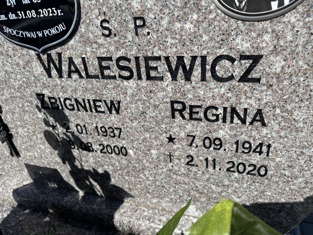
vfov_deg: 56.8
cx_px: 156
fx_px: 217
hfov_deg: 71.6
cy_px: 118
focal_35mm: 24
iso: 80
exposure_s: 1/8197
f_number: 1.78
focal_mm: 6.86
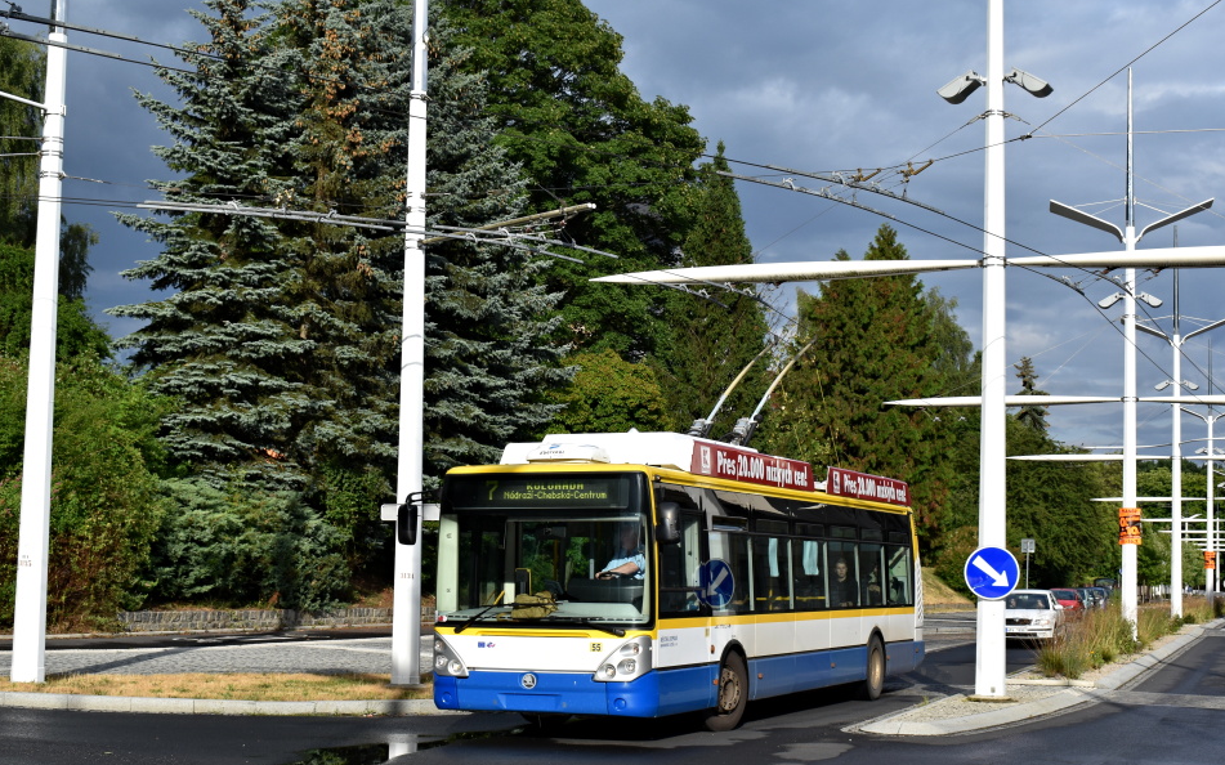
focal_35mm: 56
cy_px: 400
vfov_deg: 23.1
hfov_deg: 36.3
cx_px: 632
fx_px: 1869
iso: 200
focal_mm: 34
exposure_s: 1/320
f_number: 9
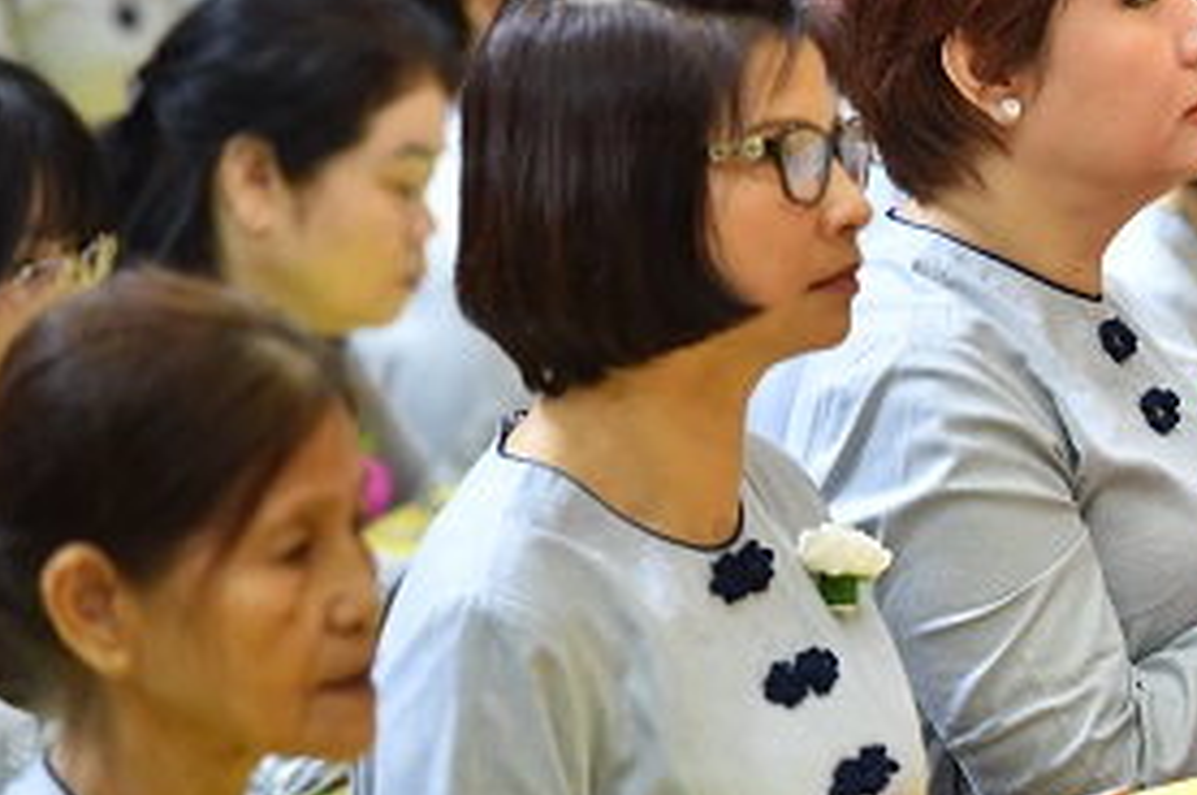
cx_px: 1024
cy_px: 218
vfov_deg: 4.9
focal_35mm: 280
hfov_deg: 7.3
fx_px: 9299
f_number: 2.8
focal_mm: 155
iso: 2500
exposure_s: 1/200
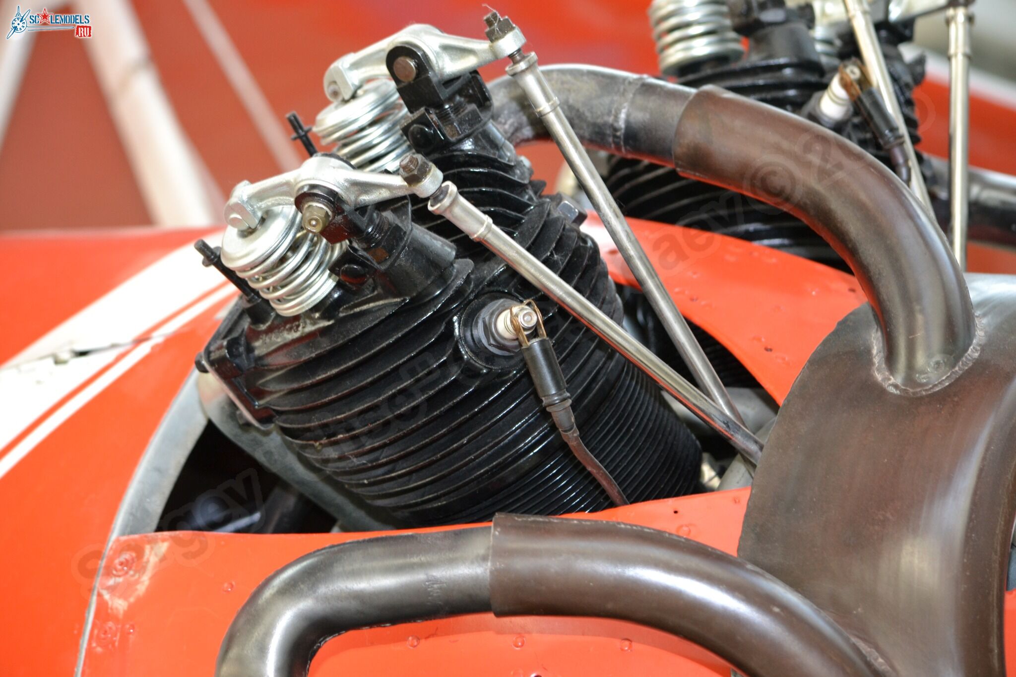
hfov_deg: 18.9
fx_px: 3048
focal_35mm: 108
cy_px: 338
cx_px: 508
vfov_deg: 12.7
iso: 720
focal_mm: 72
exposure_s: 1/60
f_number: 4.5
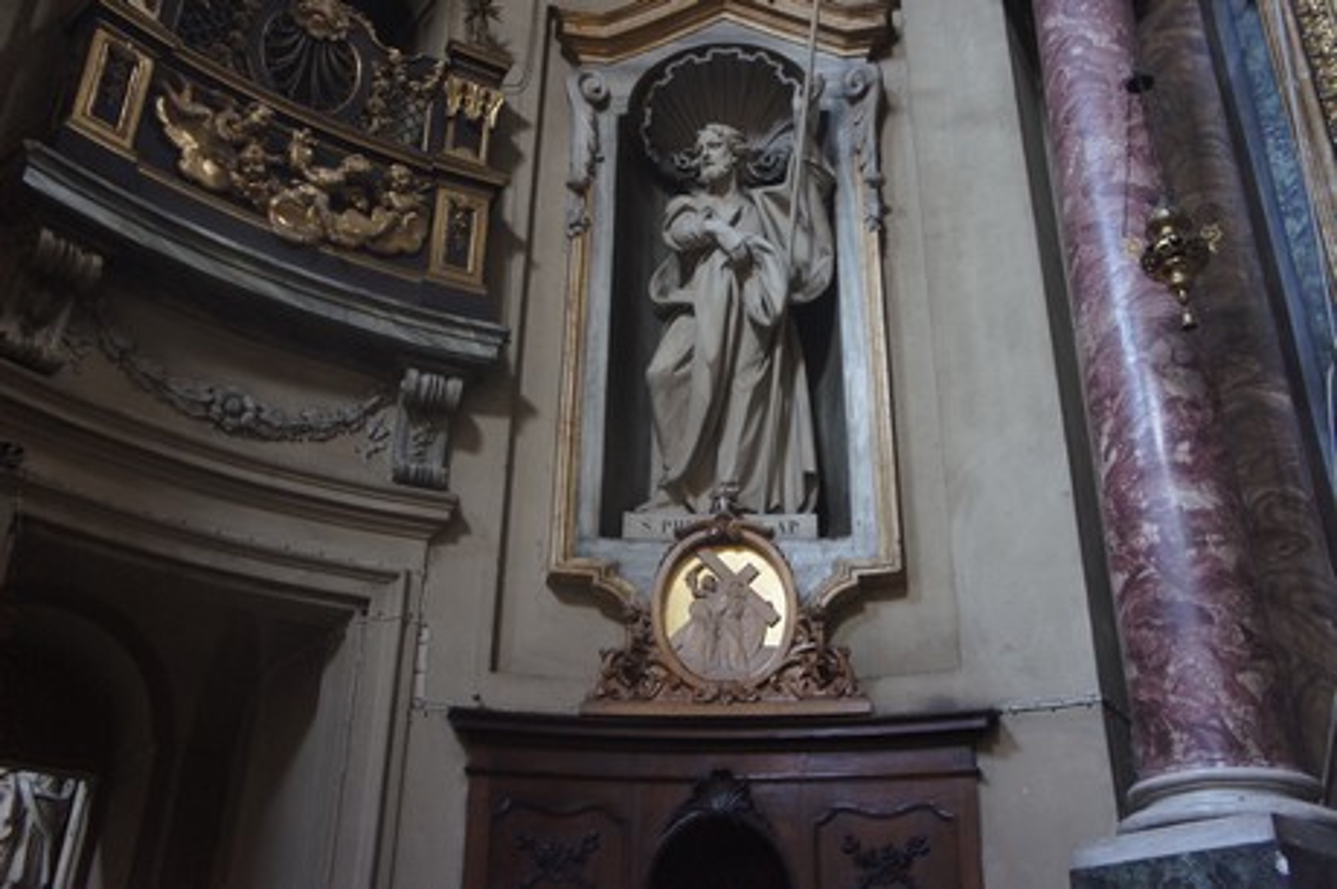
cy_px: 444
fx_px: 1280
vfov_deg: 38.3
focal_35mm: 34
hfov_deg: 55.1
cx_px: 668
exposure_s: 1/40
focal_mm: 23
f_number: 4
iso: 4000
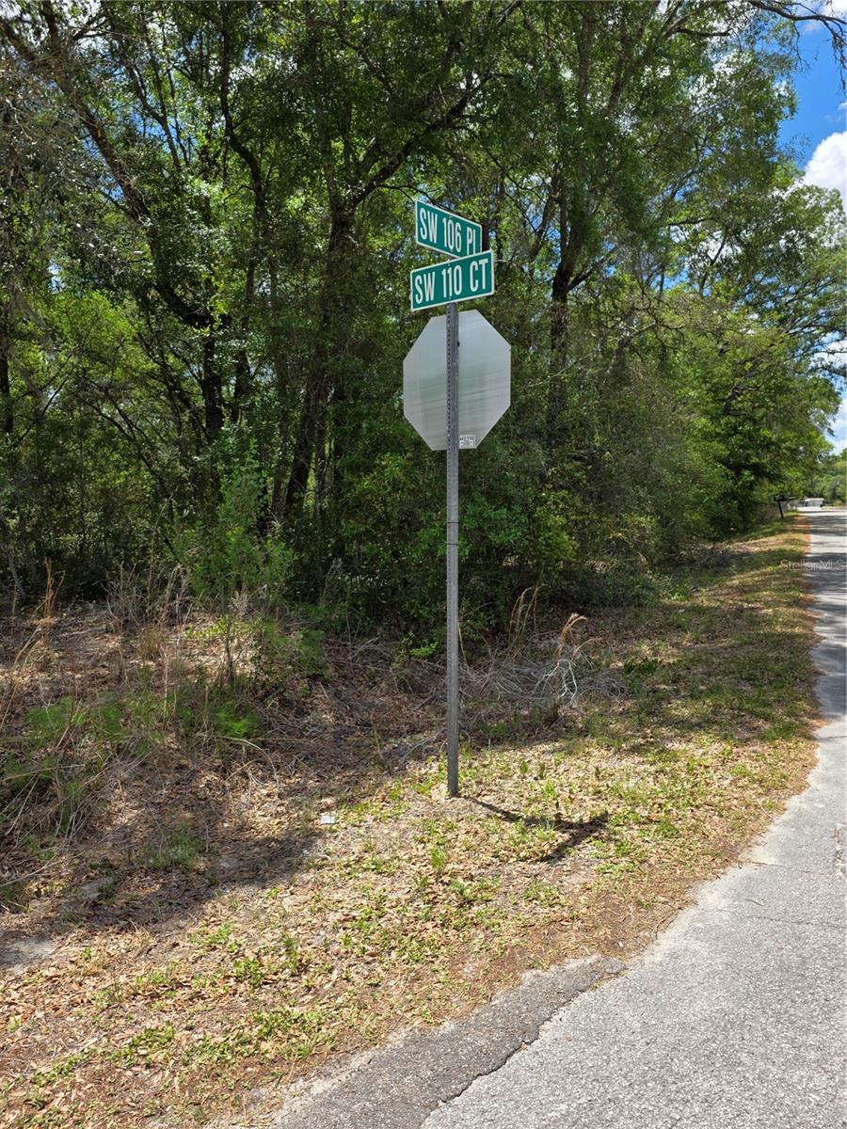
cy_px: 564
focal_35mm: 23
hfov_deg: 58.9
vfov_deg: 73.9
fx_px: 750
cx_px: 424
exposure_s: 1/3309
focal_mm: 6.3
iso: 80
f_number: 1.7
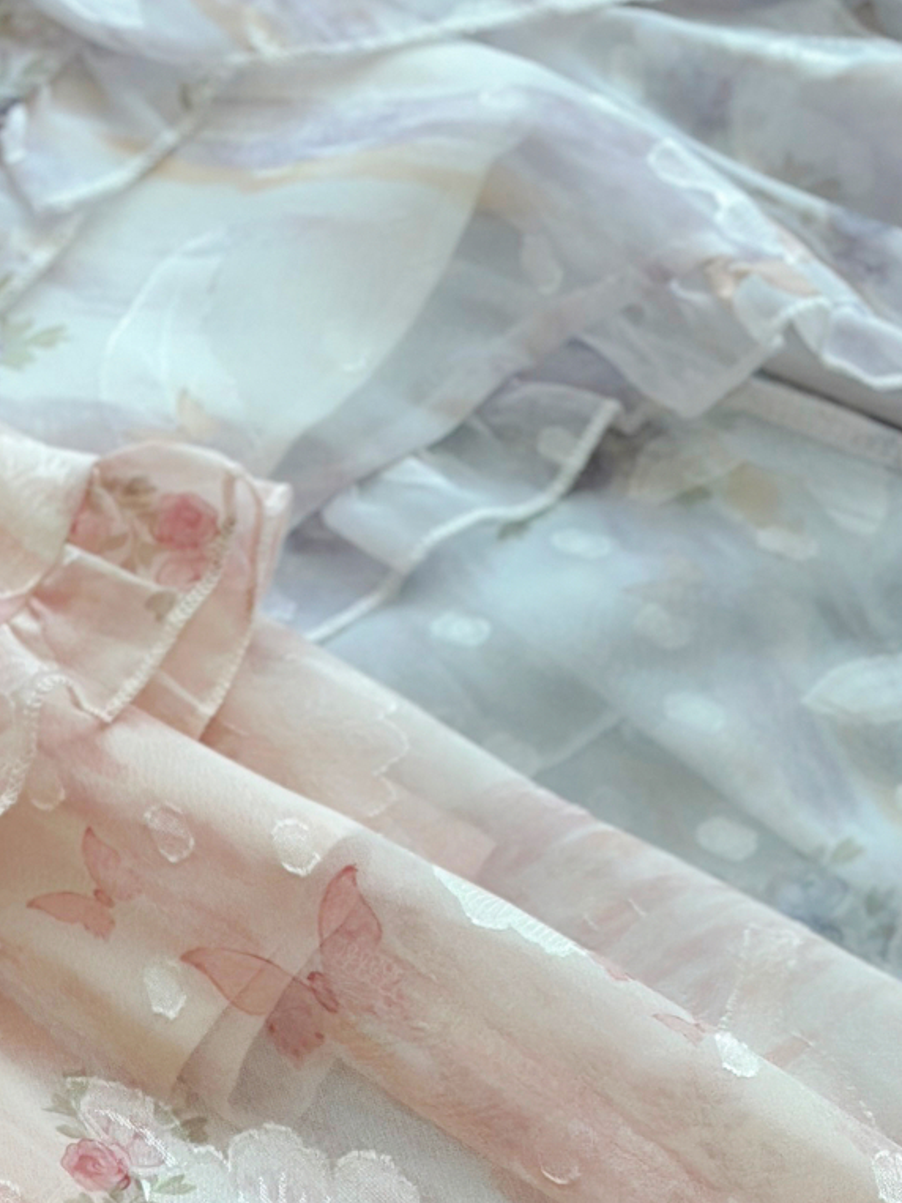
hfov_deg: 9.8
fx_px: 5248
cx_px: 63
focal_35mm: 151
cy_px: 1075
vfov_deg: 13.0
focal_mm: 6.86
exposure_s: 1/286
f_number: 1.78
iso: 80
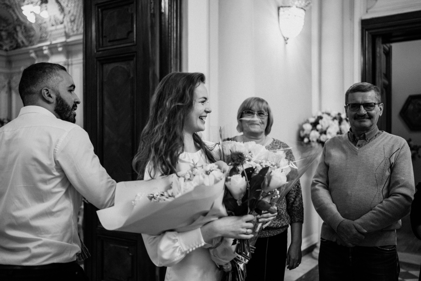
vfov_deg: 37.9
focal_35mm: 35
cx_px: 210
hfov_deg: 54.4
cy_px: 140
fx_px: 409
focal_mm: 35
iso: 1000
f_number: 2
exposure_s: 1/320
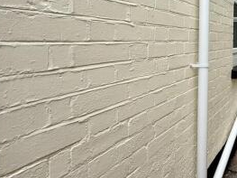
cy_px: 43
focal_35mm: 31
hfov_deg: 49.8
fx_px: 212
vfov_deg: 43.8
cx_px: 226
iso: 50
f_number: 2.2
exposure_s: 1/340
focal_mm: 2.22
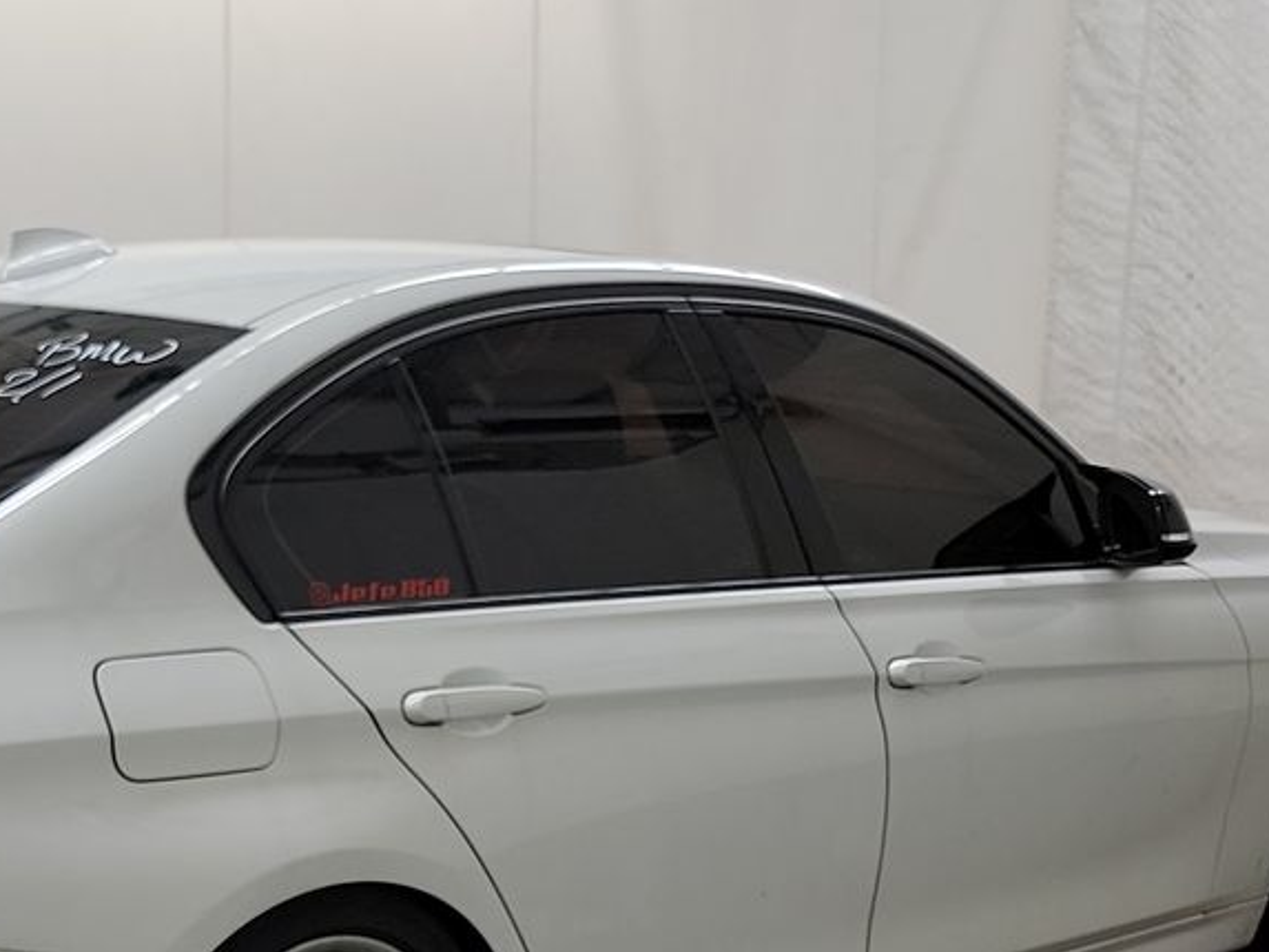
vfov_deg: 21.1
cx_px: 255
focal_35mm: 67
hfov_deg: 28.4
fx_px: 2457
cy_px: 972
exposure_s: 1/59
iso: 118
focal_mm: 6.7
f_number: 1.8
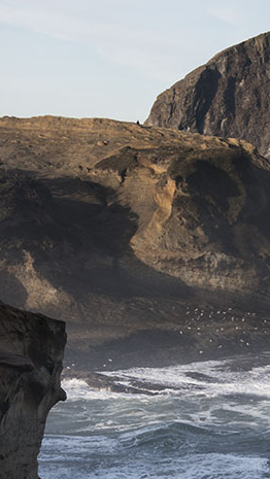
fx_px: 1716
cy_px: 302
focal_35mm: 135
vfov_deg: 15.9
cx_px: 219
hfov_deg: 9.0
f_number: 16
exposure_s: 1/20
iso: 100
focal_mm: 78
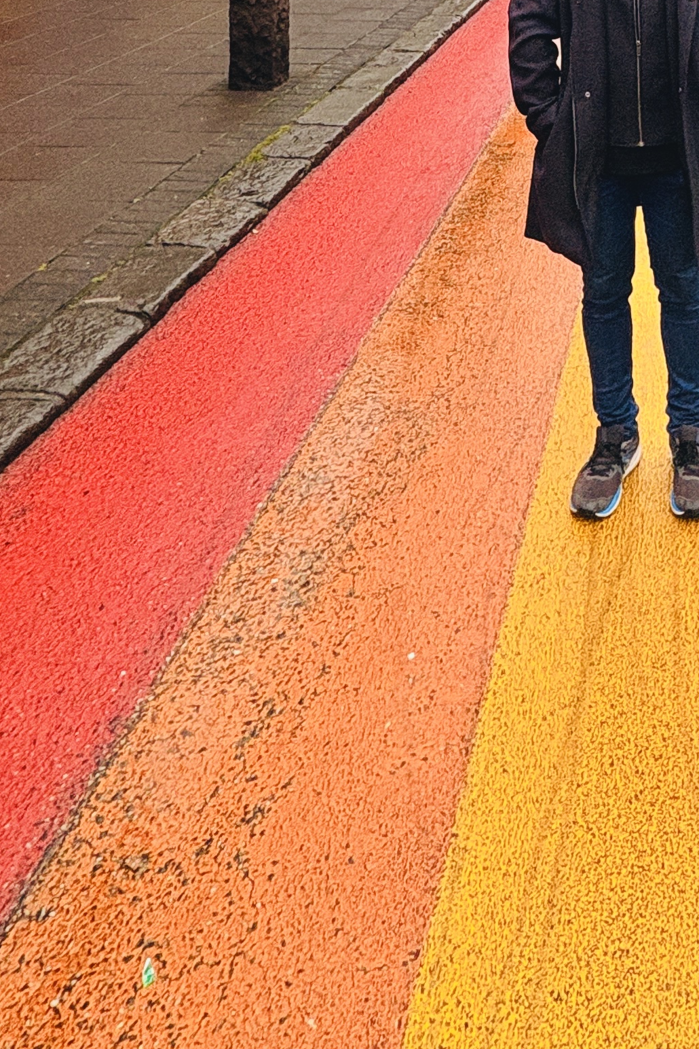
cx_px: 718
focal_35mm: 38
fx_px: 1107
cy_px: -173
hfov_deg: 32.0
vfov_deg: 38.9
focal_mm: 2.22
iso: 80
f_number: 2.2
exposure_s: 1/100
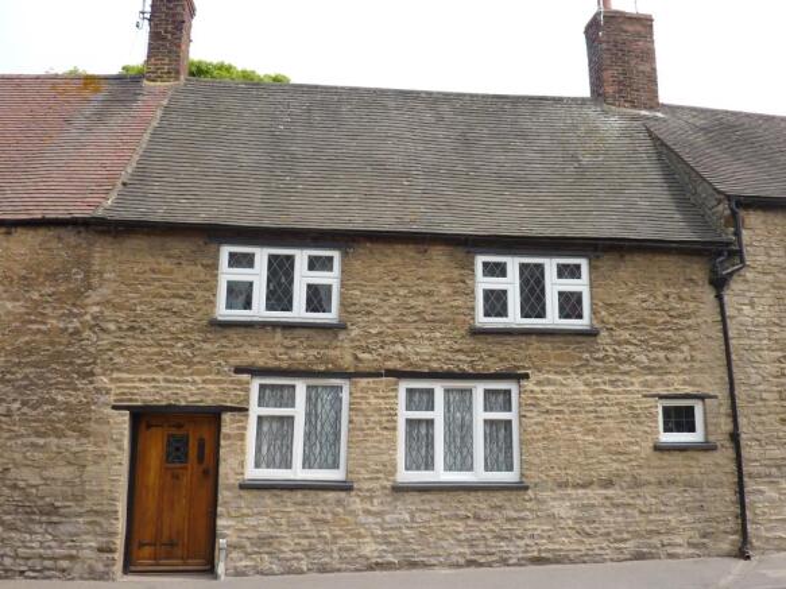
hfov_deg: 61.7
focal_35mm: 29
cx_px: 393
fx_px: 658
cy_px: 294
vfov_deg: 48.2
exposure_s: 1/320
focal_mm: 4.1
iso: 100
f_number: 4
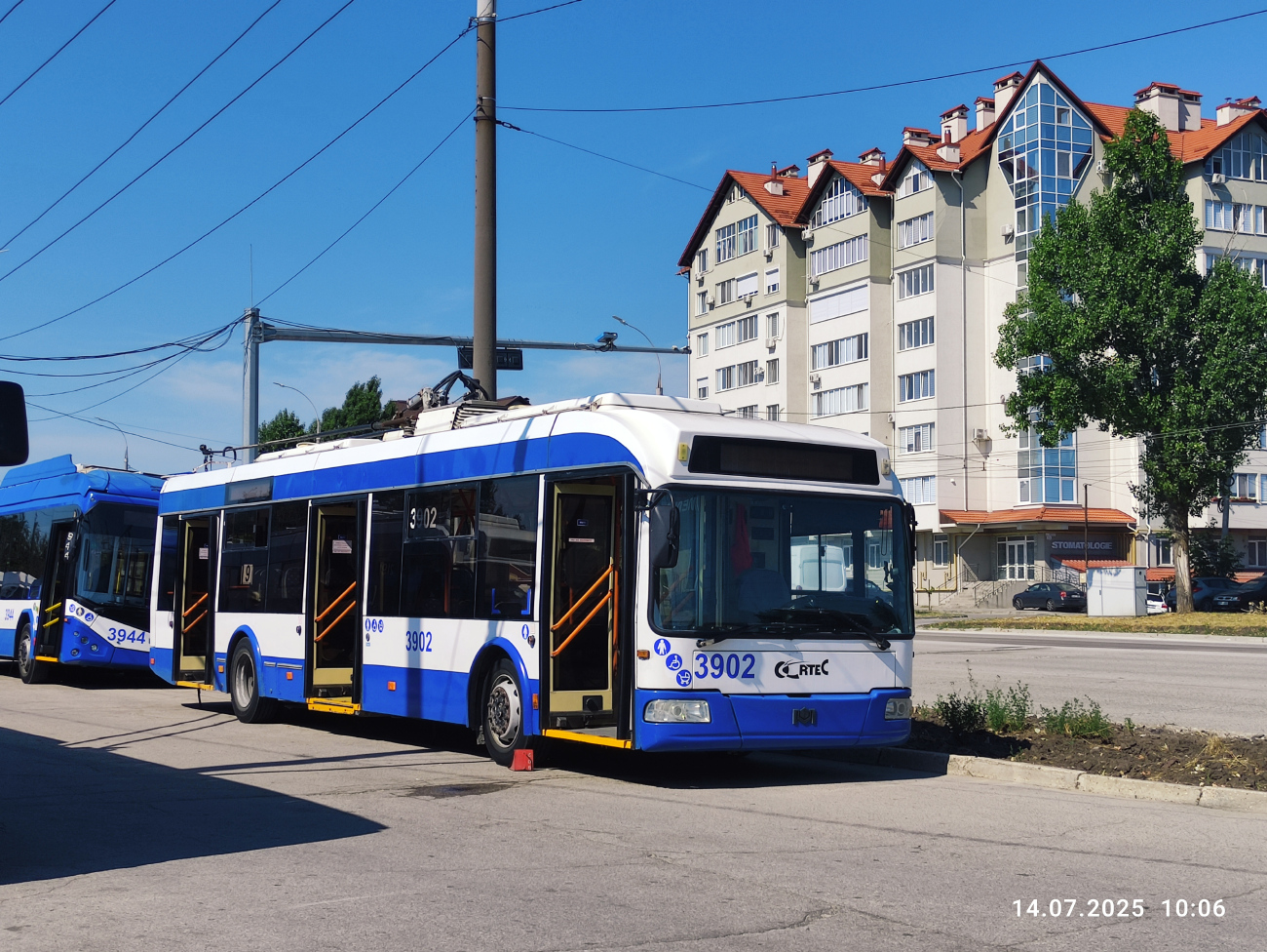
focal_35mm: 25
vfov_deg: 54.9
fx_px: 915
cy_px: 476
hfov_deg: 69.4
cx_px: 634
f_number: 1.89
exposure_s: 1/2295
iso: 100
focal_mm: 5.43
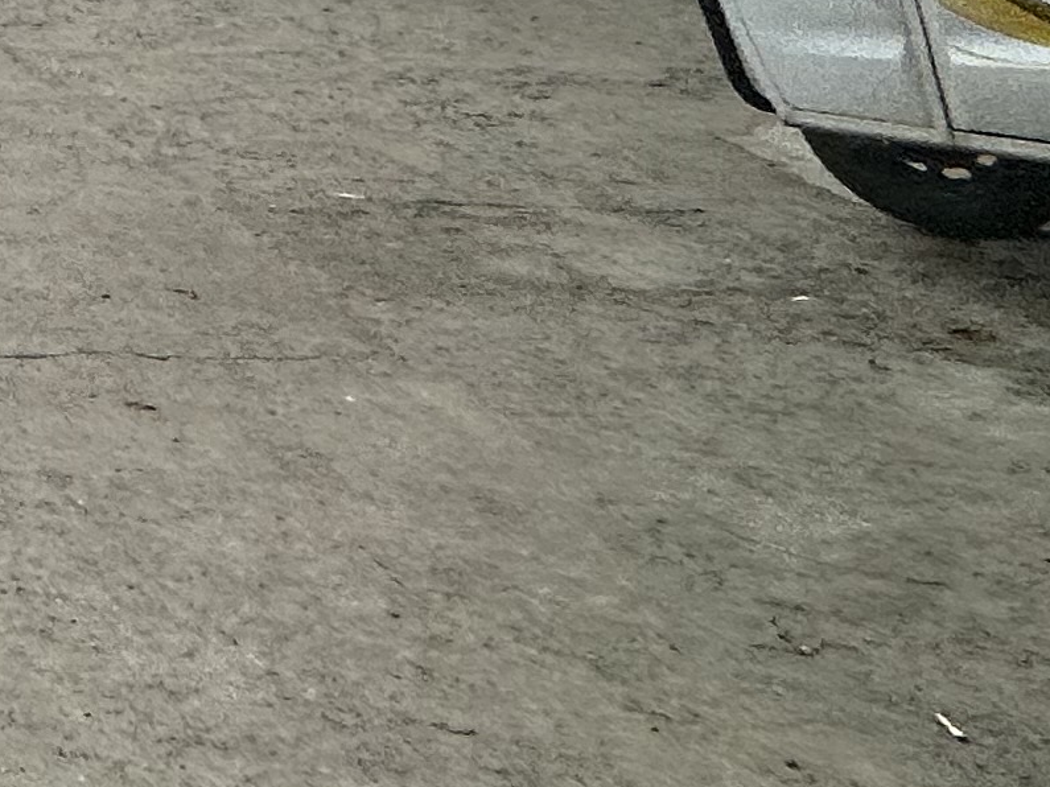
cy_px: -662
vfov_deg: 16.9
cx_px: -1433
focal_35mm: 71
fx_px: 2153
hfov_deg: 15.4
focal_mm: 2.22
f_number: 2.2
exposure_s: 1/1887
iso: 50
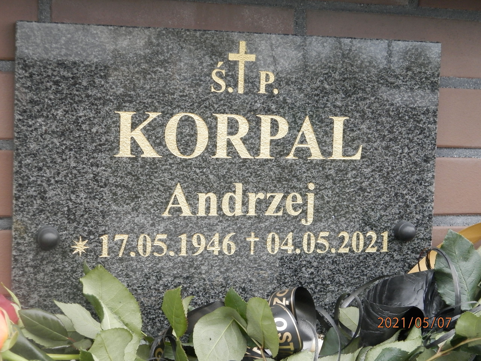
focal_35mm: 68
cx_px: 240
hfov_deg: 28.6
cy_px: 180
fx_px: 945
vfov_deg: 21.6
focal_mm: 12.2
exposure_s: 1/125
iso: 200
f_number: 4
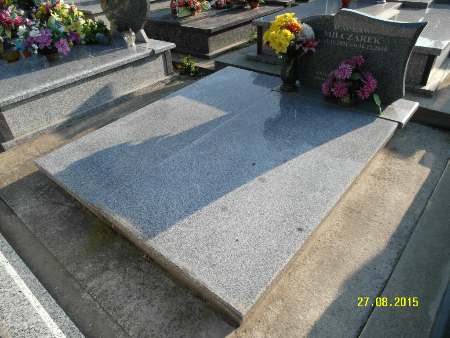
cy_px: 169
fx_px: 312
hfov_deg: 71.6
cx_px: 225
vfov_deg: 56.8
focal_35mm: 24
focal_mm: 5.2
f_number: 3.9
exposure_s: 1/350
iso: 80
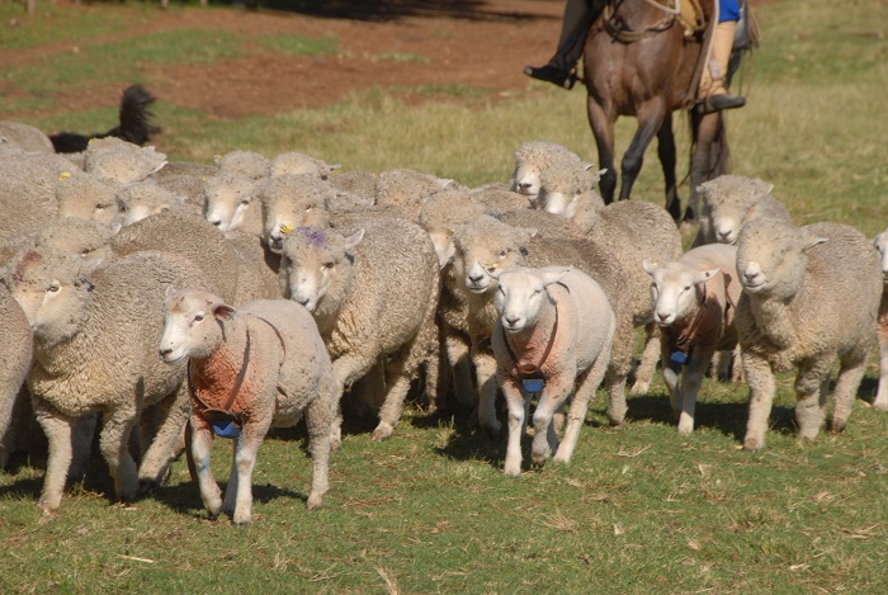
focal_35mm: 255
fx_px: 6299
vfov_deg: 5.4
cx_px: 444
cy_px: 298
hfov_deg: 8.1
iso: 100
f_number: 10
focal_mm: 170
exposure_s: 1/200
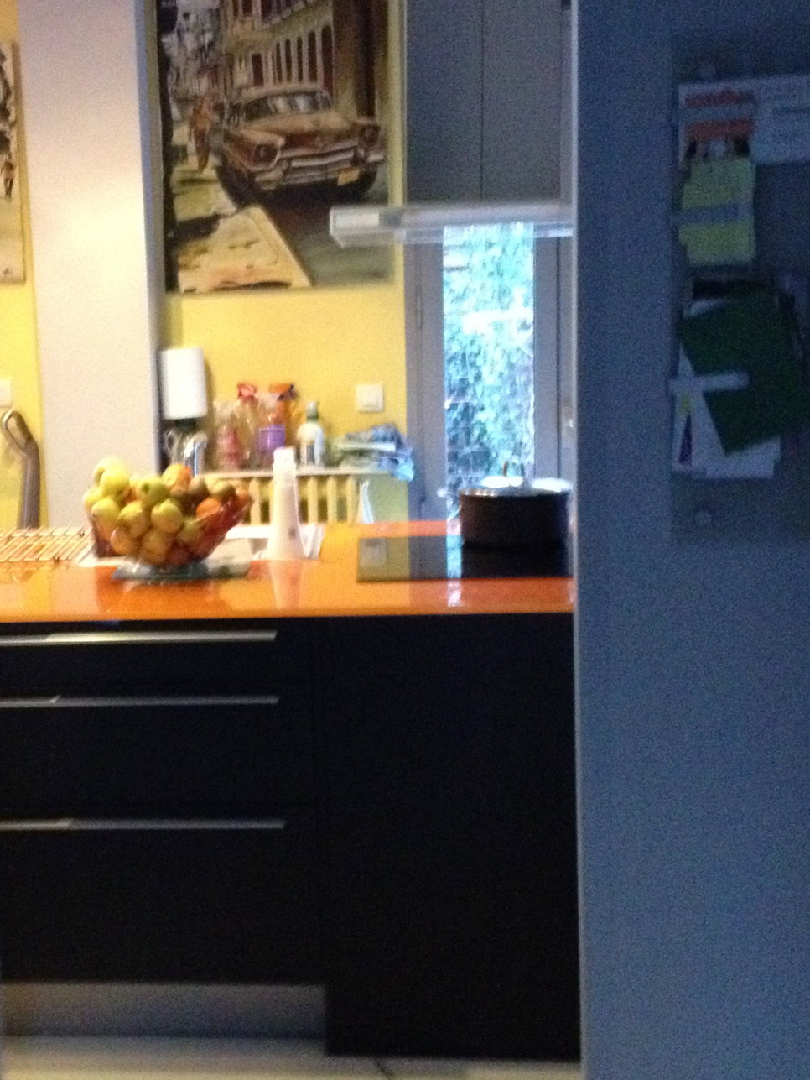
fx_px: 1809
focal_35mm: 58
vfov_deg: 33.2
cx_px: 168
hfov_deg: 24.8
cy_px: 548
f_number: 2.4
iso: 800
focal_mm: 4.28
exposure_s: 1/15
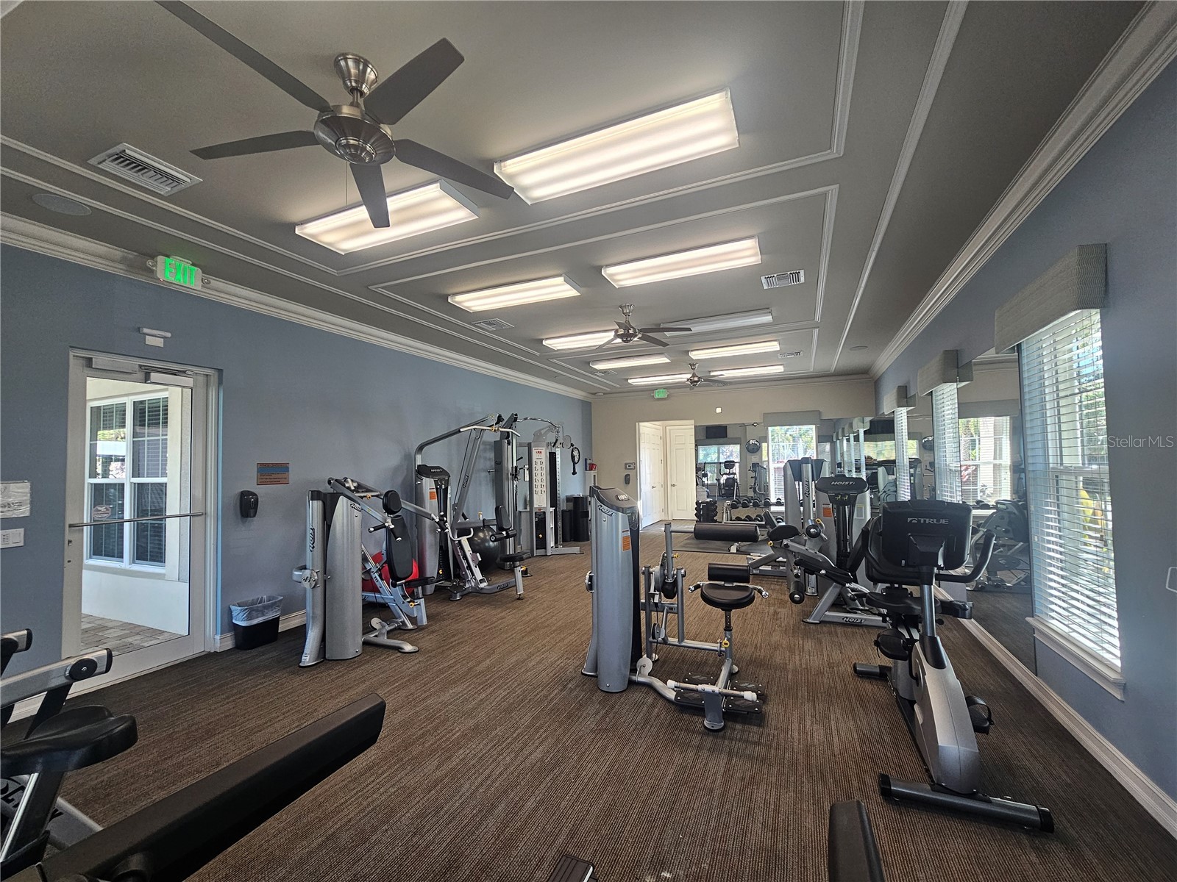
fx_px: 442
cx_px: 588
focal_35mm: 13
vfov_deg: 89.9
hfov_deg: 106.2
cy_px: 441
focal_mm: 2.2
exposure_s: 1/77.4
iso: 125
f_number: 2.2
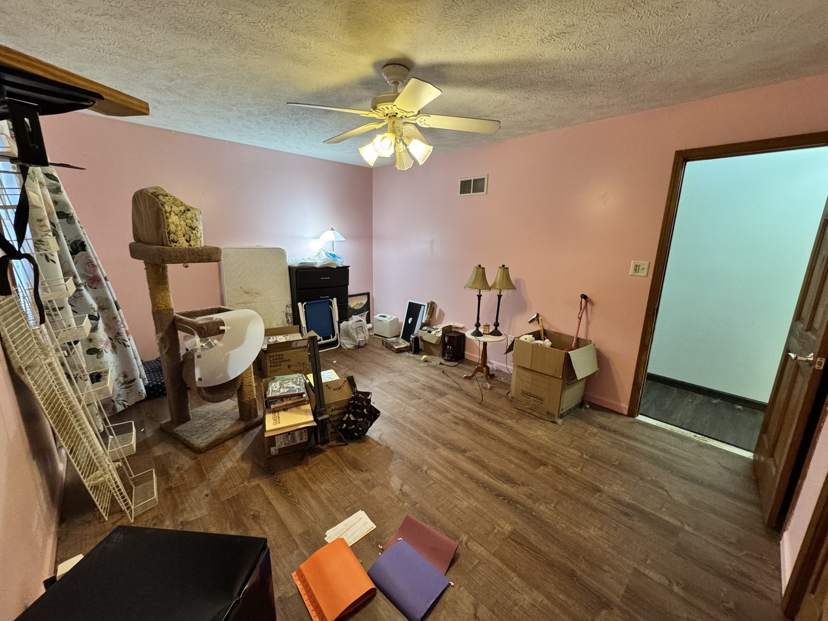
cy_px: 310
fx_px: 335
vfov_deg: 85.7
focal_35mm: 14
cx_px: 414
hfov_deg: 102.1
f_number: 2.2
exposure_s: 1/60
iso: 400
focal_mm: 2.22
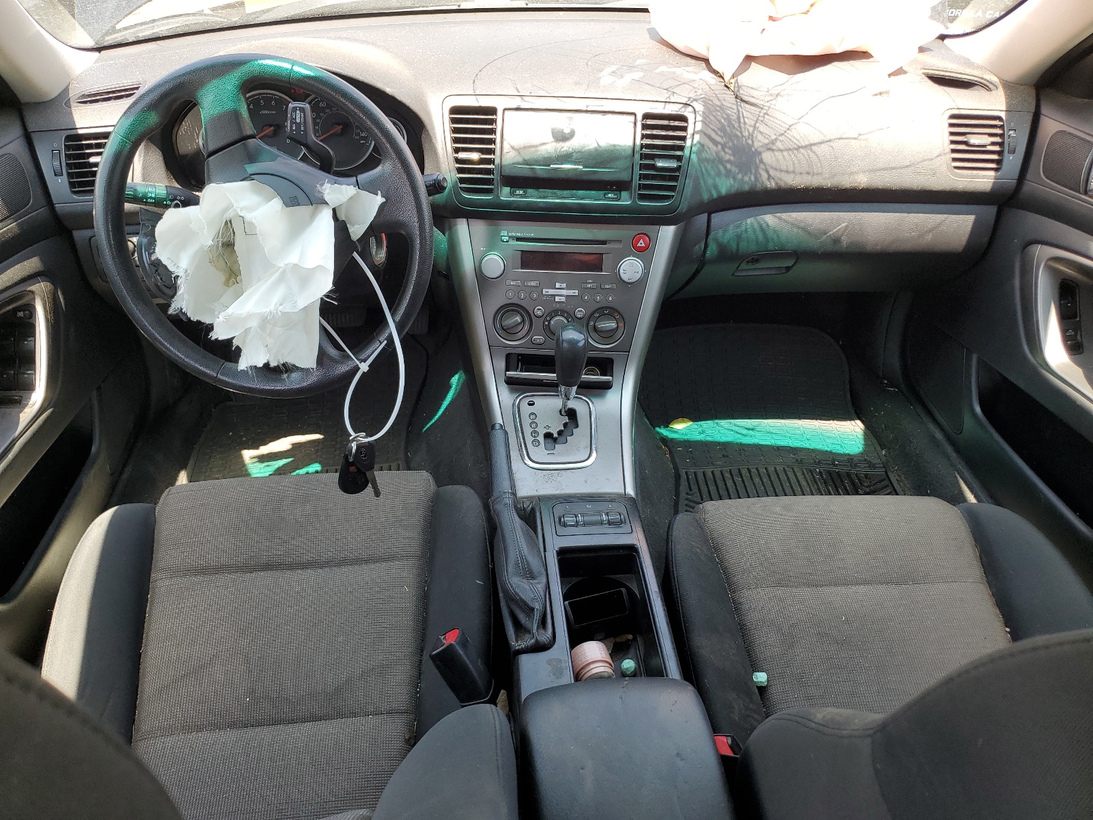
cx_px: 546
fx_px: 821
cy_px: 410
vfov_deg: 53.1
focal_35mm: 26
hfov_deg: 67.3
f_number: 1.5
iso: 50
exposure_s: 1/238
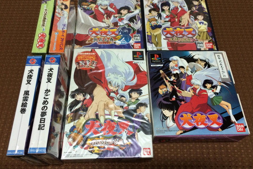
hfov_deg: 58.7
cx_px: 127
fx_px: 225
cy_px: 72
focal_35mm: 32
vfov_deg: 41.0
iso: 200
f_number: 2.2
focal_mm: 4.12
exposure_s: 1/30
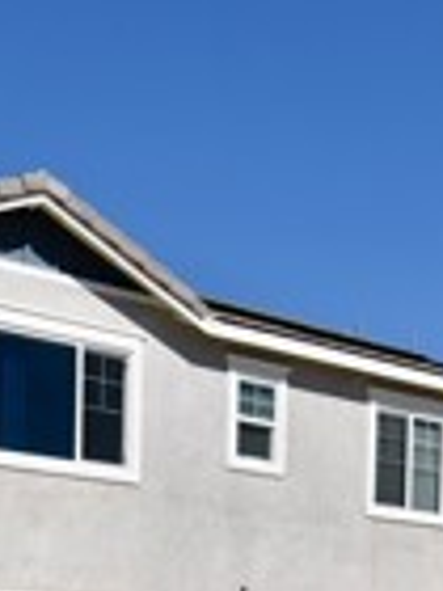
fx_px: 1126
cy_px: 754
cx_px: 169
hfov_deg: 22.2
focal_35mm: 66
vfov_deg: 25.6
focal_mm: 15
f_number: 13
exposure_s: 1/200
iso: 100
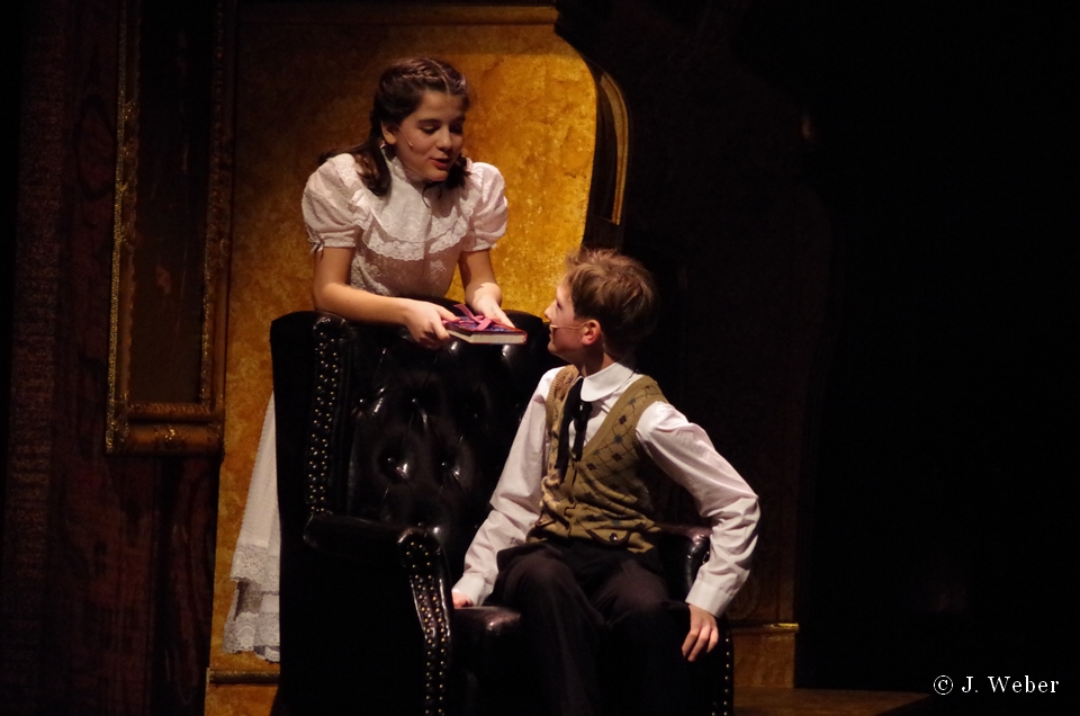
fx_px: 7186
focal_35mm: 240
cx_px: 540
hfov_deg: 8.6
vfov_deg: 5.7
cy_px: 358
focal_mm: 160
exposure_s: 1/125
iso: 6400
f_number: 5.6
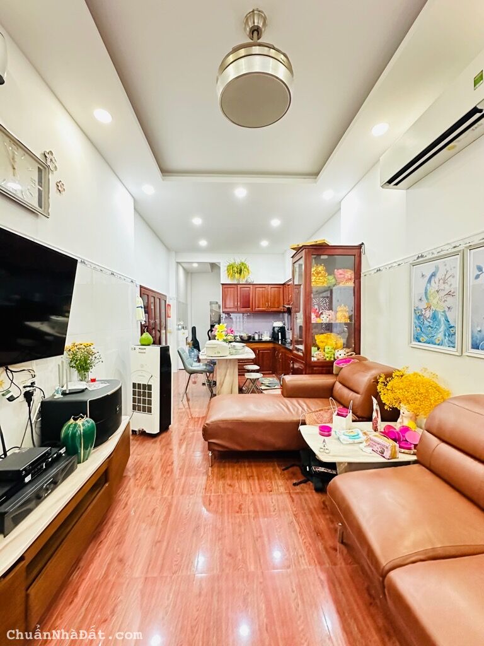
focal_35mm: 14
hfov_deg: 85.7
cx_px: 242
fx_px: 261
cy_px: 323
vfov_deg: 102.1
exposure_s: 1/50
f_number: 2.2
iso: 1250
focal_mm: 2.22
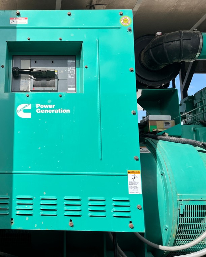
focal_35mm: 34
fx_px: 259
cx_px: 38
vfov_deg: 52.8
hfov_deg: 41.3
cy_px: 128
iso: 50
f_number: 1.6
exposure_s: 1/2410
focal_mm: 5.1
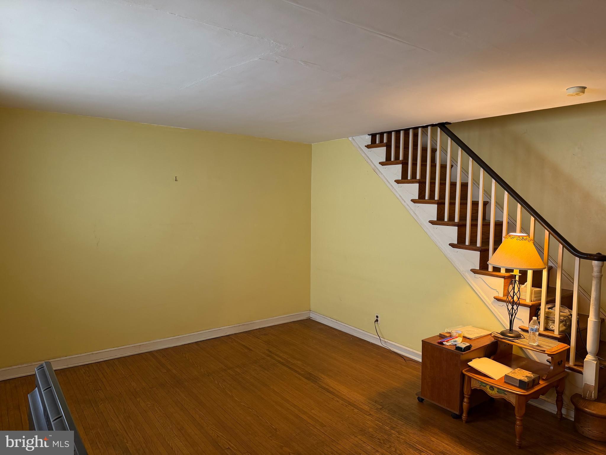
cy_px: 228
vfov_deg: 56.8
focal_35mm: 24
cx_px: 303
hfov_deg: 71.6
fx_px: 420
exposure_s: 1/60
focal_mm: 6.76
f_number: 1.78
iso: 200
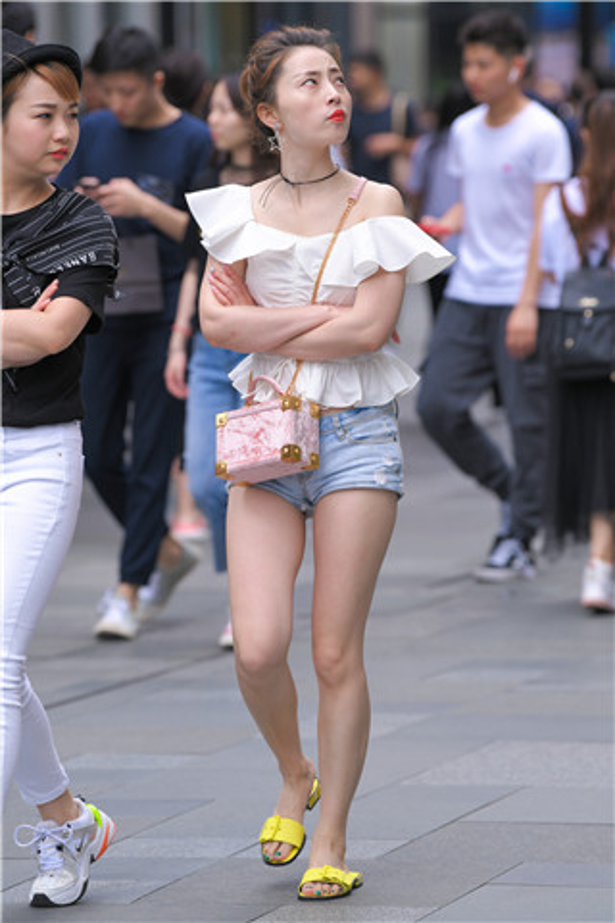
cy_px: 462
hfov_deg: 7.6
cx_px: 308
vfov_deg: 11.4
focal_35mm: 180
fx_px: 4612
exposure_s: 1/800
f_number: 4
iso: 220
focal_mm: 180
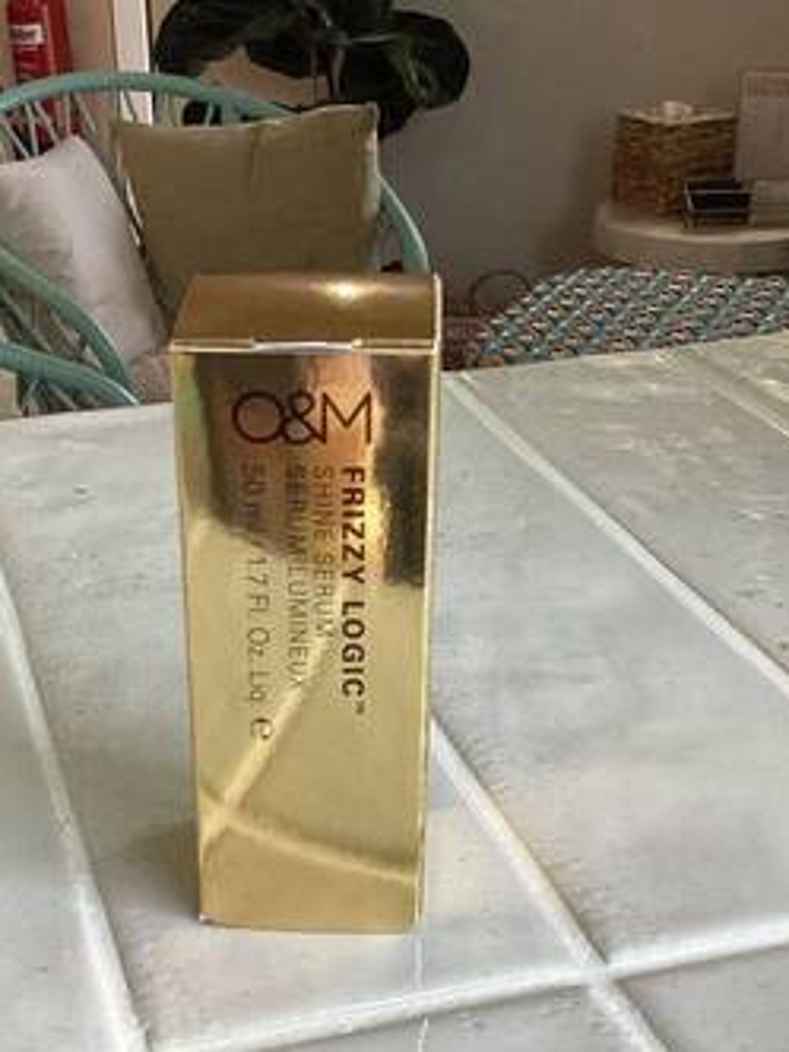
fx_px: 1702
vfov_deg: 33.9
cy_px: 748
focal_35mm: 56
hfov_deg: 26.0
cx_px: 304
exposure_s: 1/100
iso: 50
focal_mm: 3.3
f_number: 2.4
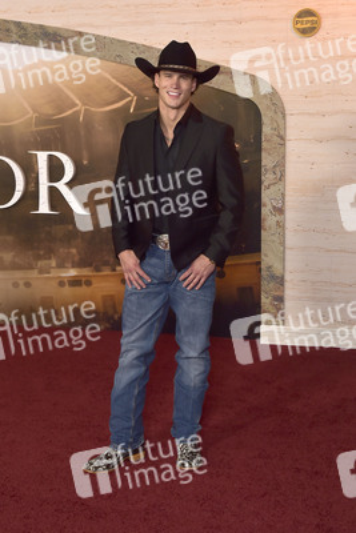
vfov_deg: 39.6
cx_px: 178
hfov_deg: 27.0
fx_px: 741
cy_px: 266
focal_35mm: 50
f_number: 6.3
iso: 800
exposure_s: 1/250
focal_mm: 50
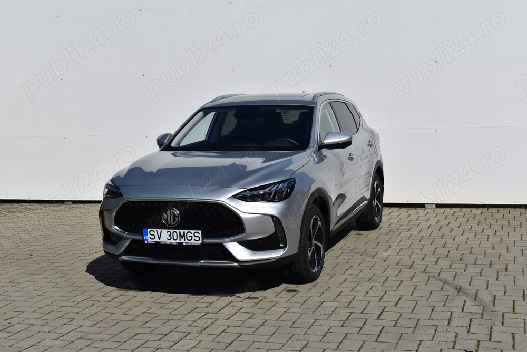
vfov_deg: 26.5
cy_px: 176
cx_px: 264
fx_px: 747
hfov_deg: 38.9
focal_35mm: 51
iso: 100
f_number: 11
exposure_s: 1/500
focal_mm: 34
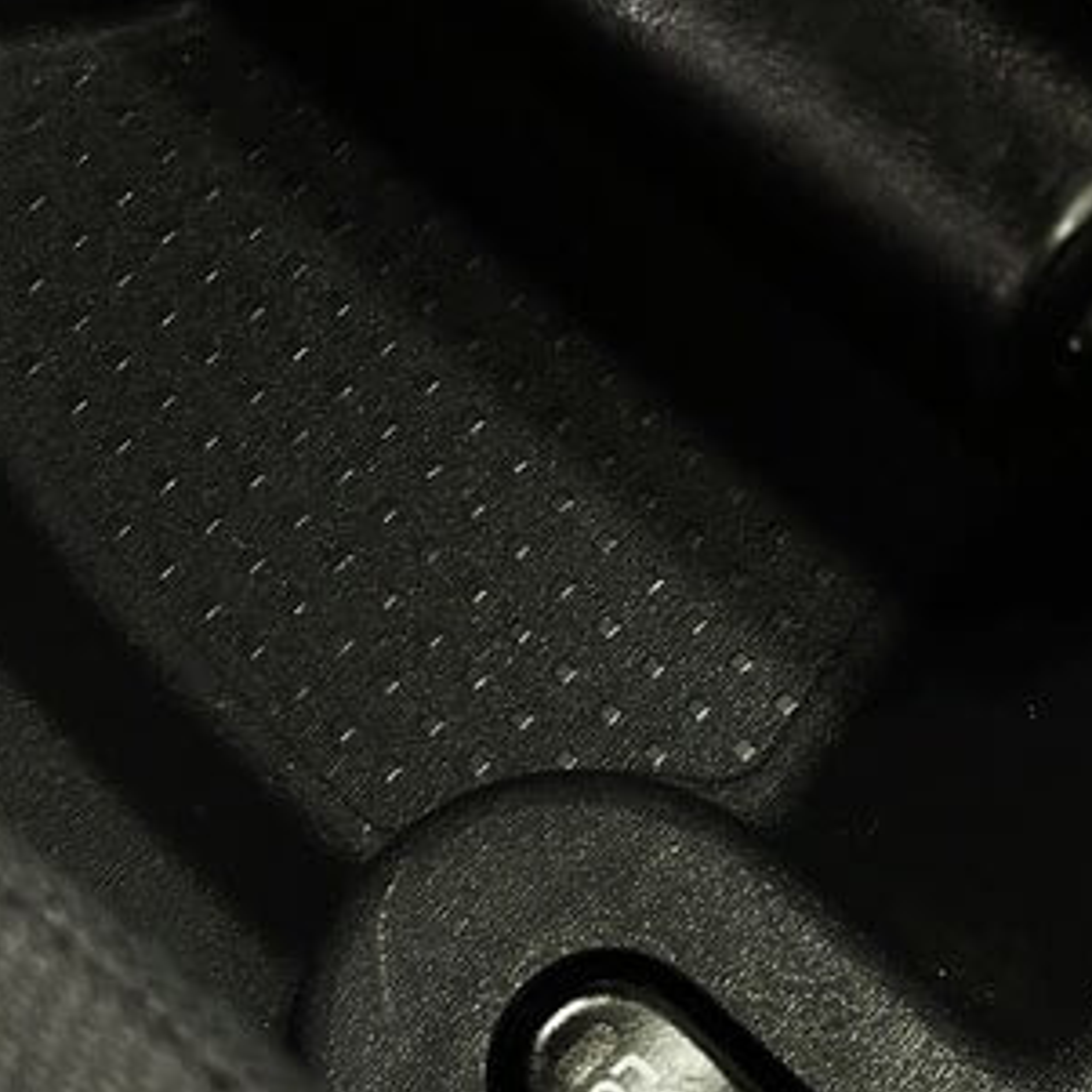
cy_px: 172
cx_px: 1263
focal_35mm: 127
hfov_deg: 13.4
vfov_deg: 13.6
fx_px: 4533
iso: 500
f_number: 1.78
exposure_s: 1/33
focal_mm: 6.86
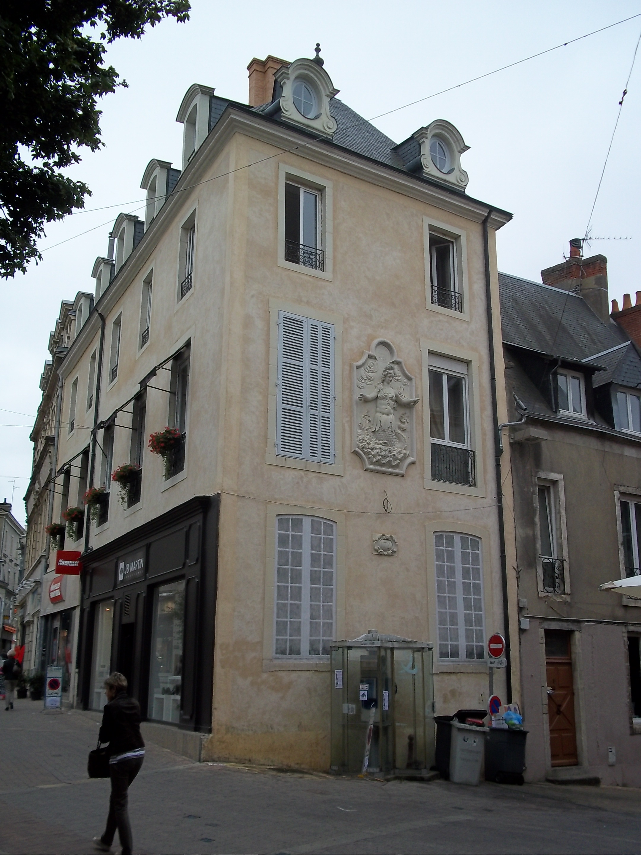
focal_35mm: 36
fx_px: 889
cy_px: 428
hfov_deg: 39.7
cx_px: 320
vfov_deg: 51.4
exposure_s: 1/320
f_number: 3.1
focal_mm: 6.5
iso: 80
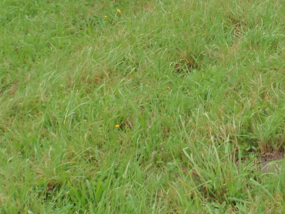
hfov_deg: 20.3
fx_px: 790
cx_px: 219
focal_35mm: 96
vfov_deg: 15.0
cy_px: -32
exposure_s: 1/80
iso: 64
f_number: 4
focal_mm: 5
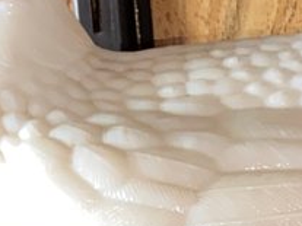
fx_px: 1657
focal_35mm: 190
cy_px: 209
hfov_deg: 8.8
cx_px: 869
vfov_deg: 7.8
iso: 80
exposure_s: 1/6
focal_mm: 4.25
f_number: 1.8
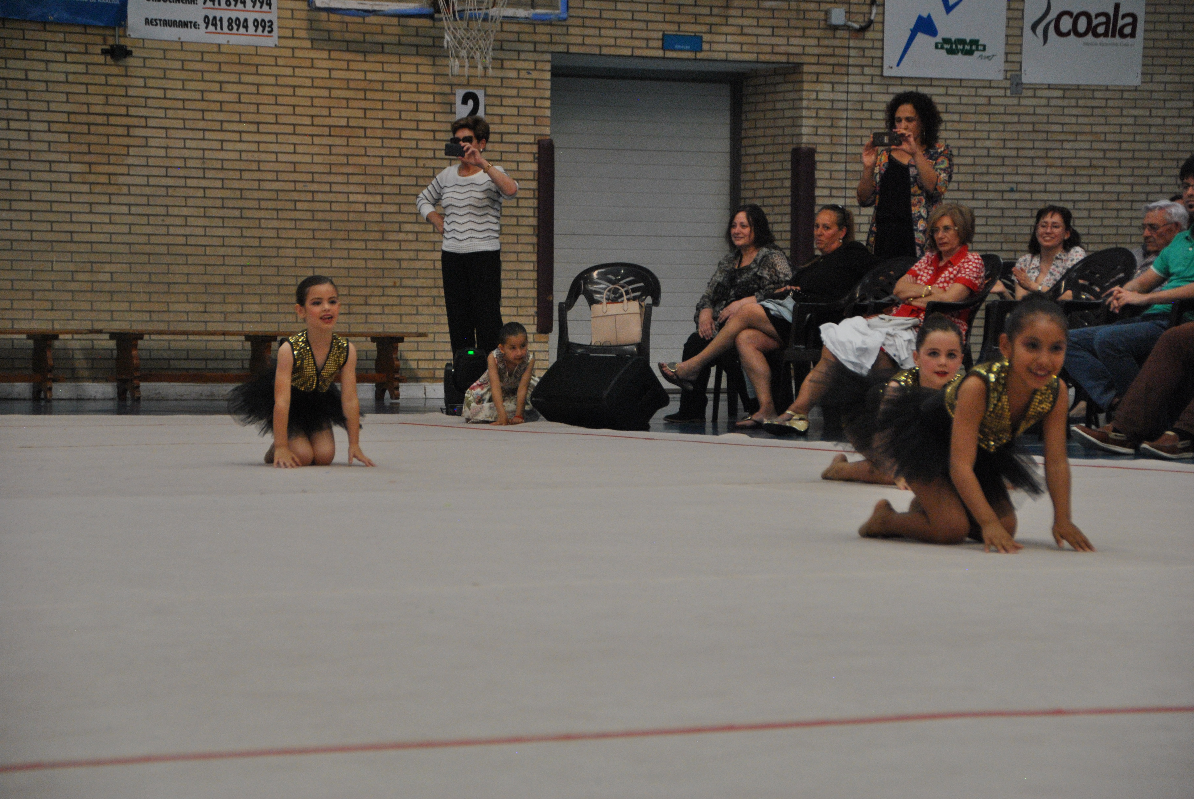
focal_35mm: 112
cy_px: 400
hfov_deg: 18.2
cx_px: 597
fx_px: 3736
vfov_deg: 12.2
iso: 800
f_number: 5.3
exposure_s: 1/250
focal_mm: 75
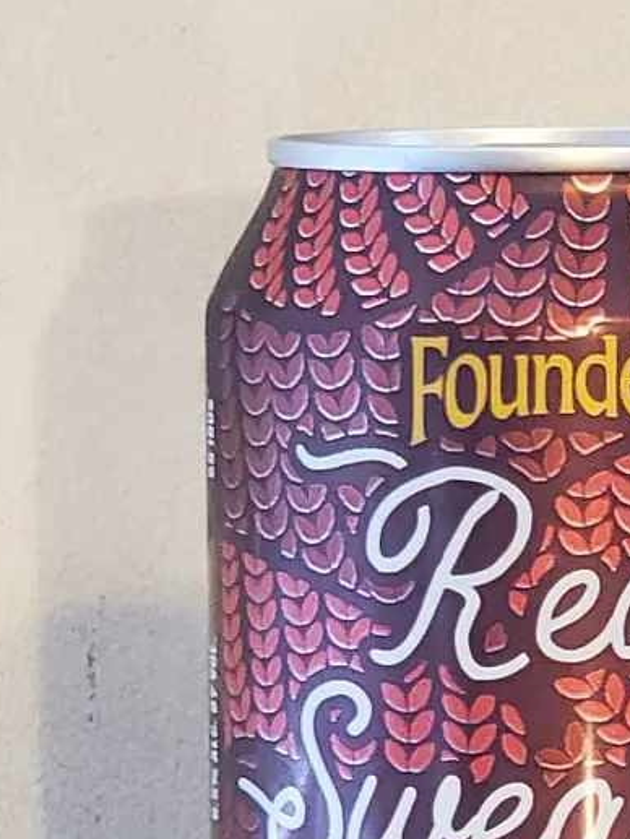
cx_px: 547
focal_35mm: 103
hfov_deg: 14.3
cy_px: 750
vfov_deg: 18.8
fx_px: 2498
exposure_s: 1/15
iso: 500
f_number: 2.4
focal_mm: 6
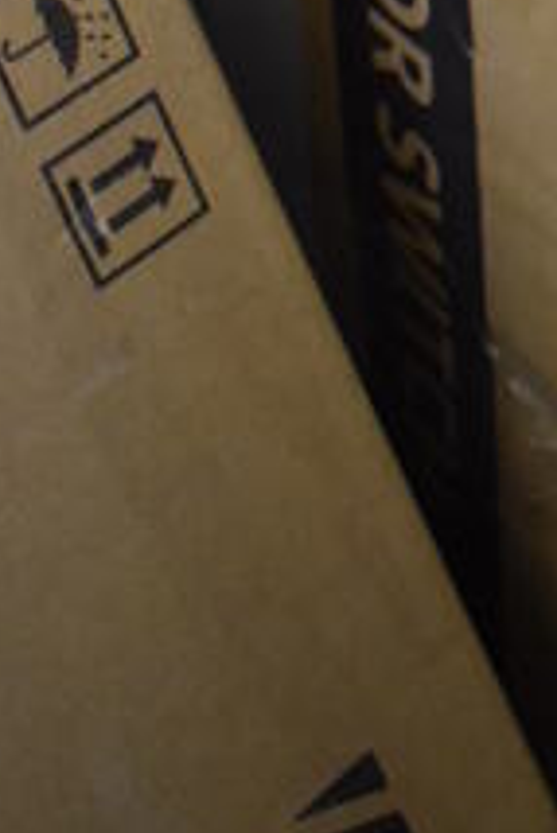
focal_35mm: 115
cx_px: 908
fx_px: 2664
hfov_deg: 11.3
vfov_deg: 15.1
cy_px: -714
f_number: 3.5
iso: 1800
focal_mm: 18
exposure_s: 1/125
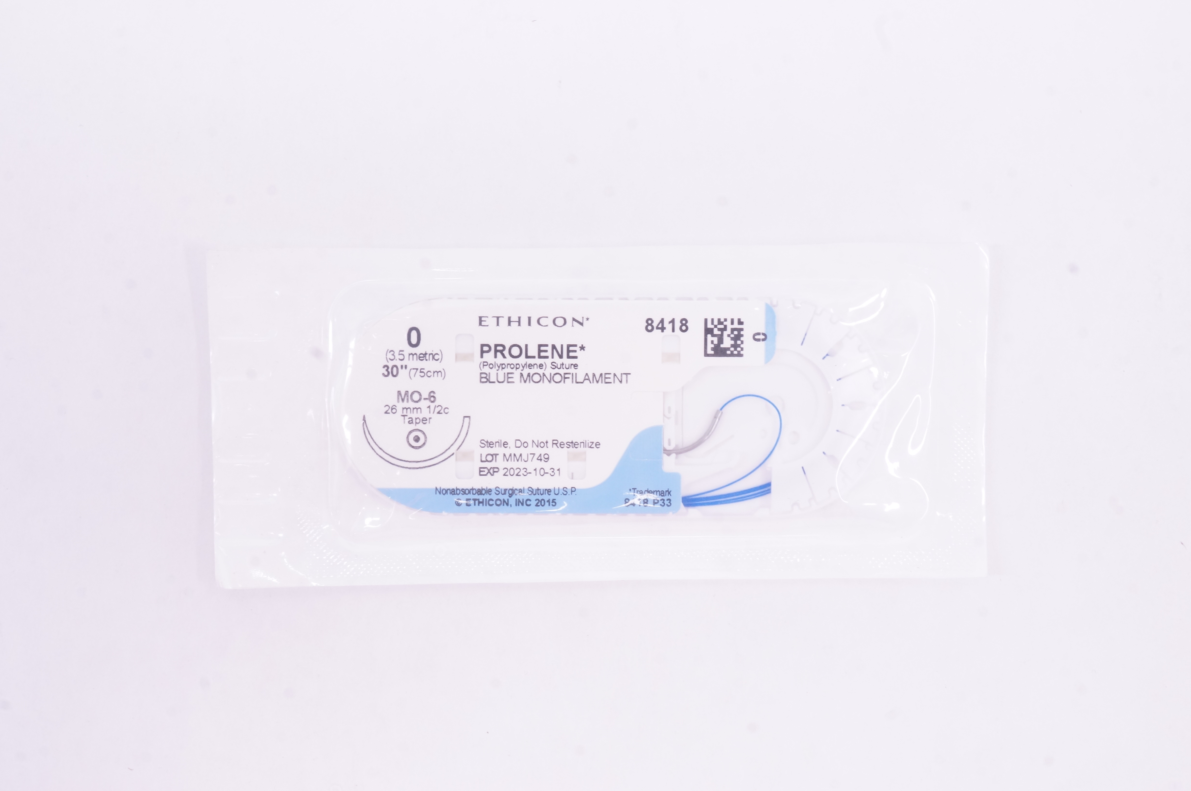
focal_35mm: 44
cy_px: 396
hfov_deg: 45.0
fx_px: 1438
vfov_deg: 30.8
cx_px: 596
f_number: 16
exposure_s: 1/13
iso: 800
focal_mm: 29
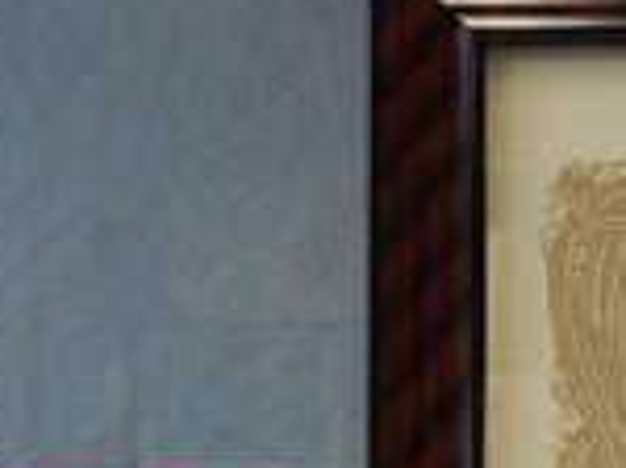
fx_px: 3665
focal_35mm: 203
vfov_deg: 7.2
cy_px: 694
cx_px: 772
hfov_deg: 9.6
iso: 100
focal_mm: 7.9
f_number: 2.8
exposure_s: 1/80
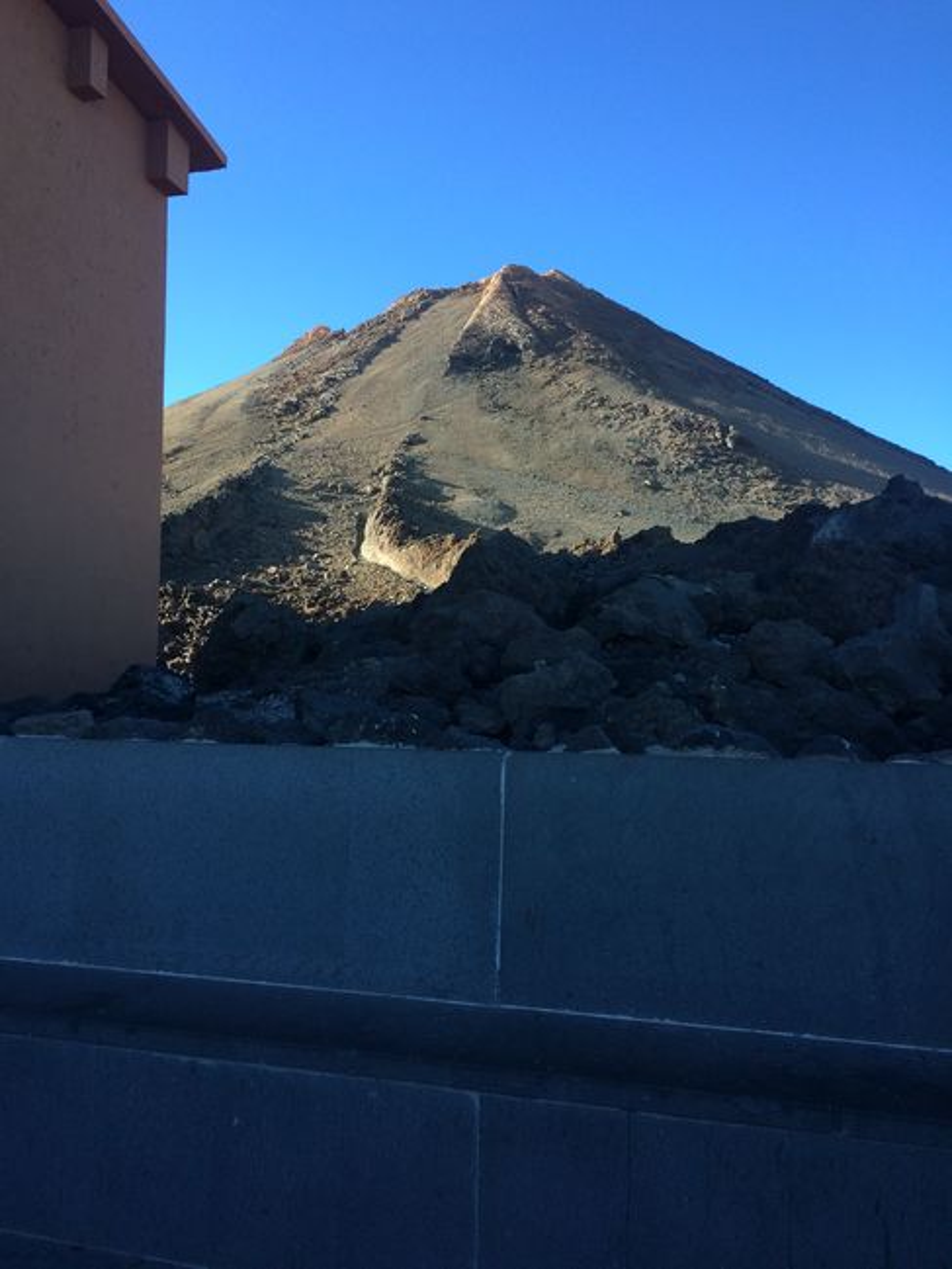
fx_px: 1063
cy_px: 634
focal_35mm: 29
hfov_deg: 48.2
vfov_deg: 61.7
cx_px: 476
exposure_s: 1/540
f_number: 2.2
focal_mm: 4.15
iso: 32
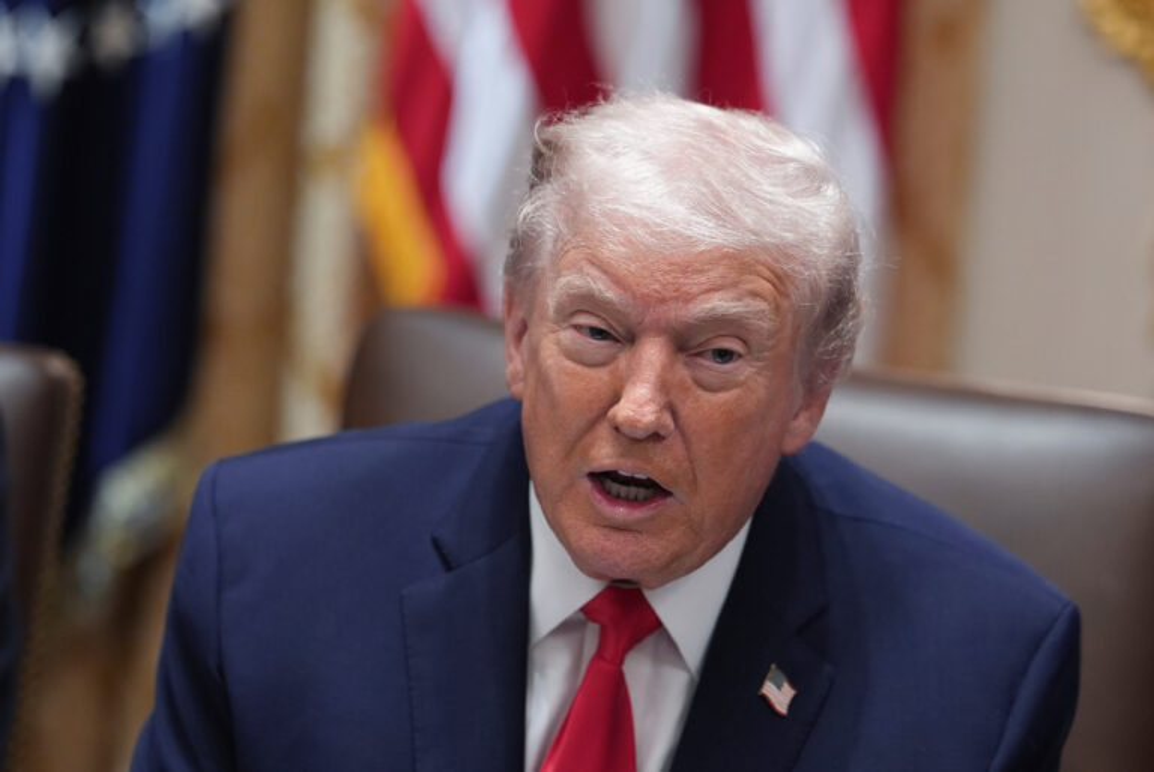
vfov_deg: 6.9
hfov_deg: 10.2
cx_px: 577
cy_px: 386
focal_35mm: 201
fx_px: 6450
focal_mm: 134
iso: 2000
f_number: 2.2
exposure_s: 1/320
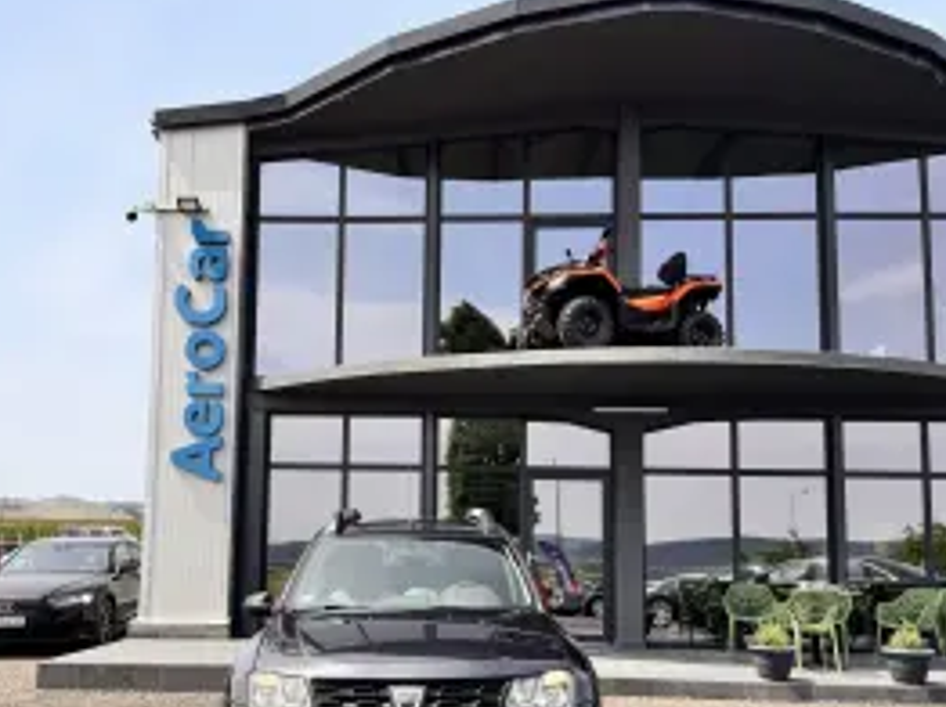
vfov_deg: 42.4
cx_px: 383
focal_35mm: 33
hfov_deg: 55.0
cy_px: 462
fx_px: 901
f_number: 1.78
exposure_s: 1/4608
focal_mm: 6.76
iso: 80
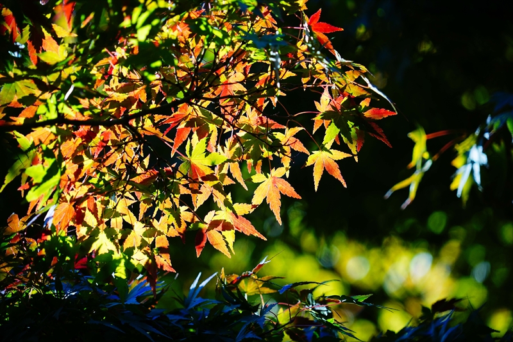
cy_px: 171
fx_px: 3419
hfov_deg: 8.6
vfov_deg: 5.7
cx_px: 256
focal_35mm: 240
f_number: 6.3
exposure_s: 1/250
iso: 200
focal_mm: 240
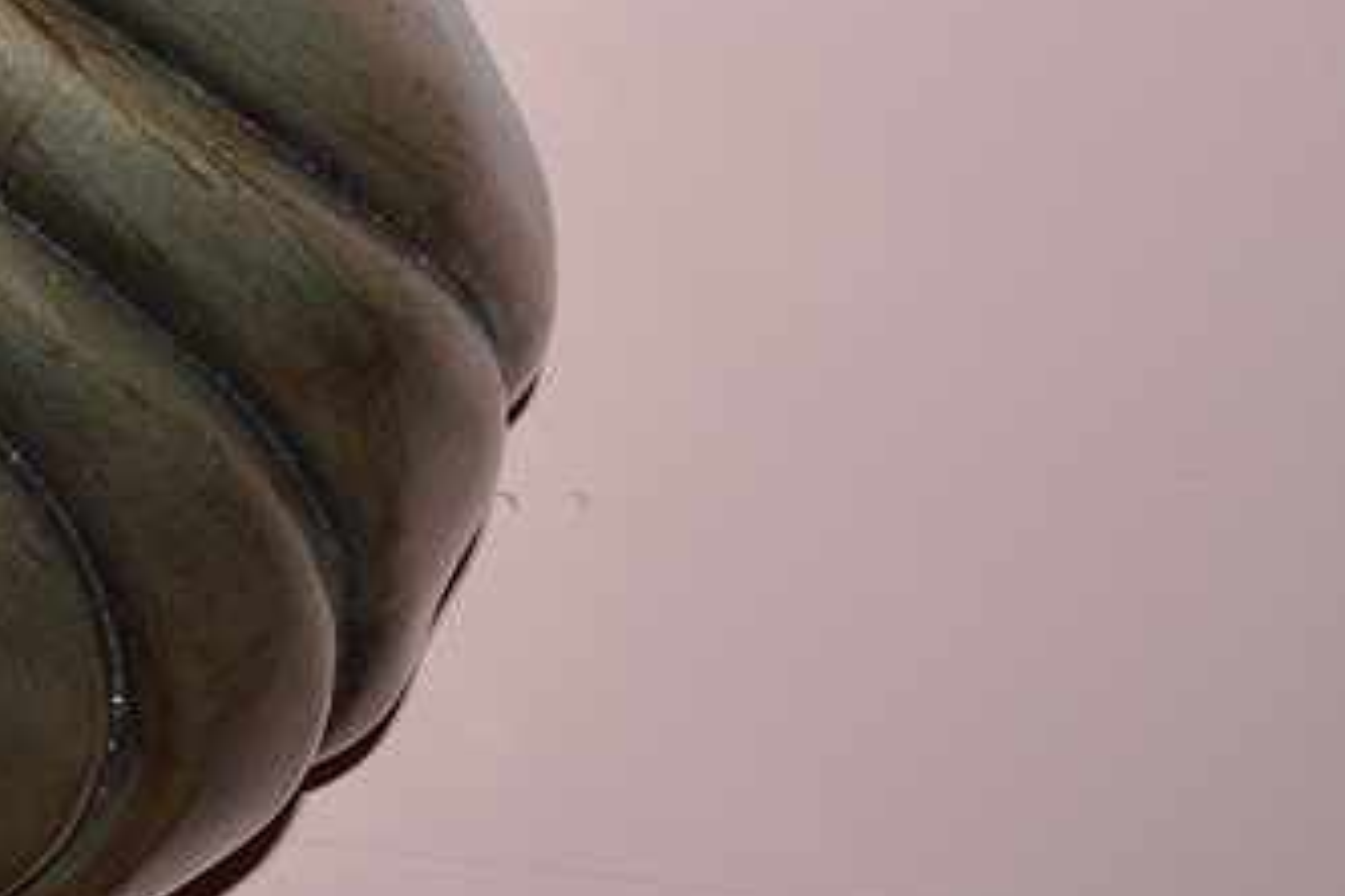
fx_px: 3698
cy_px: 224
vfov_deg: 13.8
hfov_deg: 18.6
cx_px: -586
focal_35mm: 99
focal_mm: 22
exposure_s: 1/60
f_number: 8
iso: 100
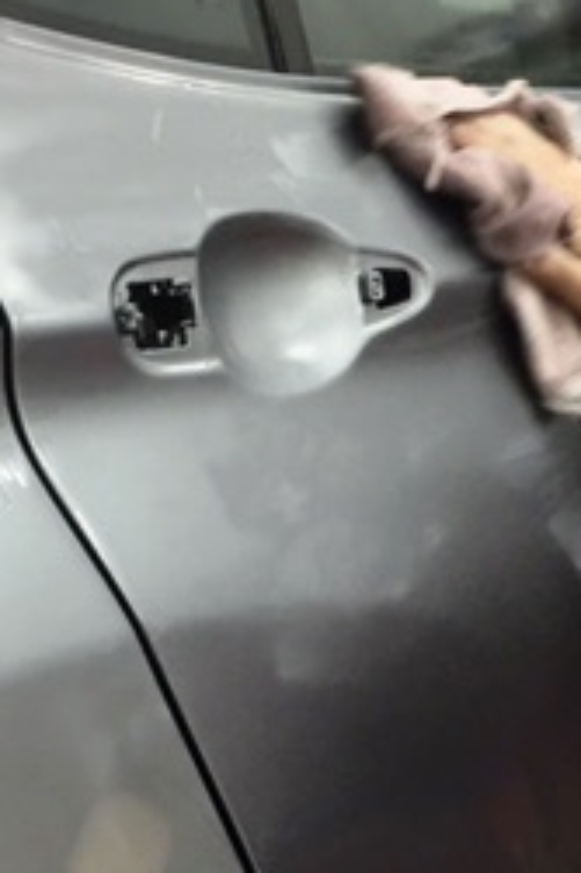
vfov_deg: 26.1
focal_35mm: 77
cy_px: 630
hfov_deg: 17.6
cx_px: 390
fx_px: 1866
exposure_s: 1/33
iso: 50
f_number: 2.2
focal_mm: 4.15
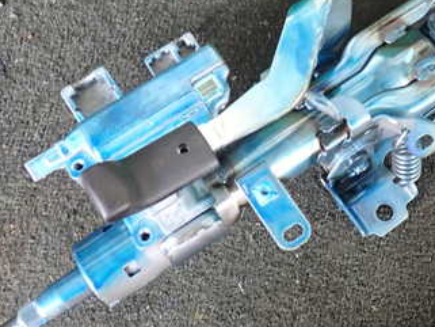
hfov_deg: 33.8
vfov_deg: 25.8
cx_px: 316
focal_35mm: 56
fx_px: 704
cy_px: 81
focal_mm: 5.4
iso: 200
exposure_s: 1/30
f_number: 2.3
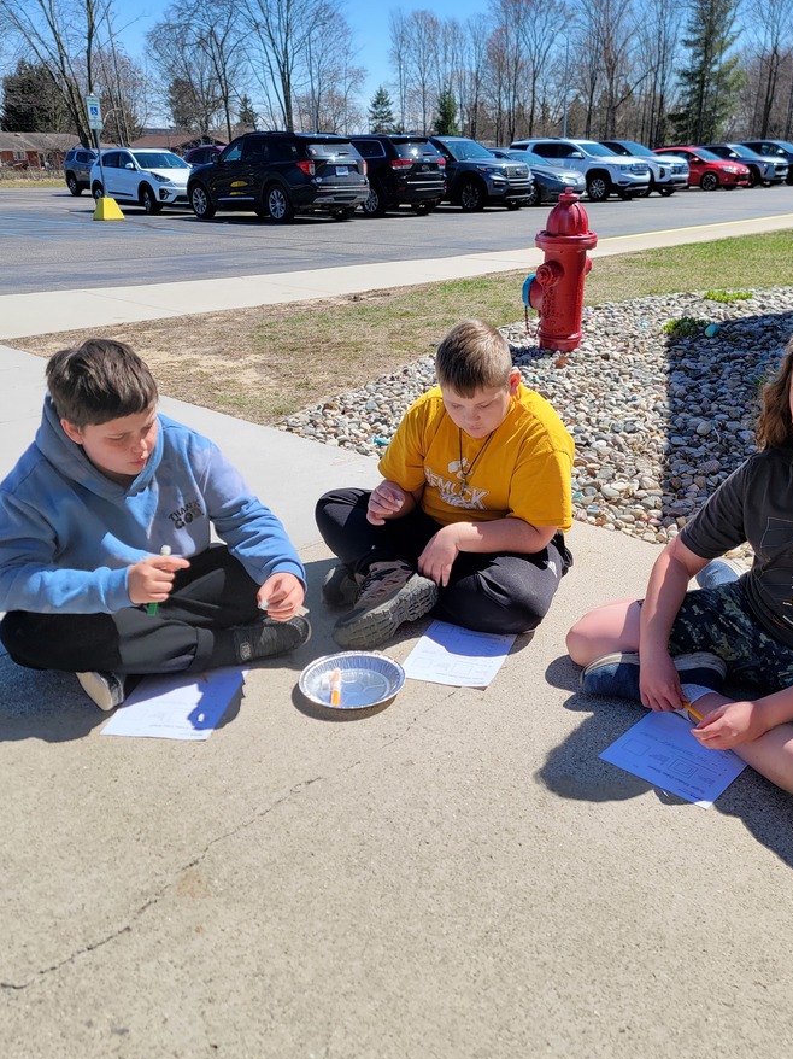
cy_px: 554
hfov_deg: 49.6
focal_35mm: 28
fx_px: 856
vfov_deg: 63.4
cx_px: 444
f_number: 1.8
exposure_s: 1/609
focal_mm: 6.7
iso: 16
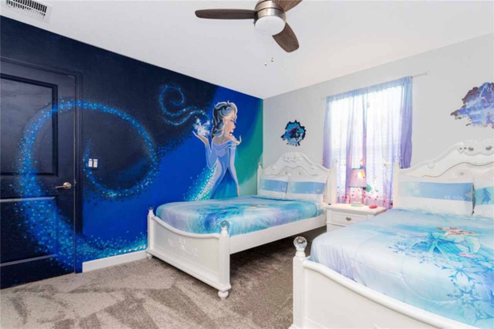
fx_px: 233
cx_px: 247
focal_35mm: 17
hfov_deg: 93.3
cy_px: 164
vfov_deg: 70.4
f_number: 16
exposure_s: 1/6
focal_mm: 17
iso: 800
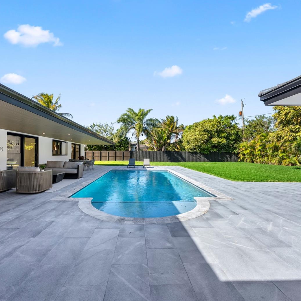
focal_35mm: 17
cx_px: 144
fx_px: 167
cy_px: 149
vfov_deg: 84.0
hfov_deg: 83.9
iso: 200
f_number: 8
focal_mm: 13
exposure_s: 1/100
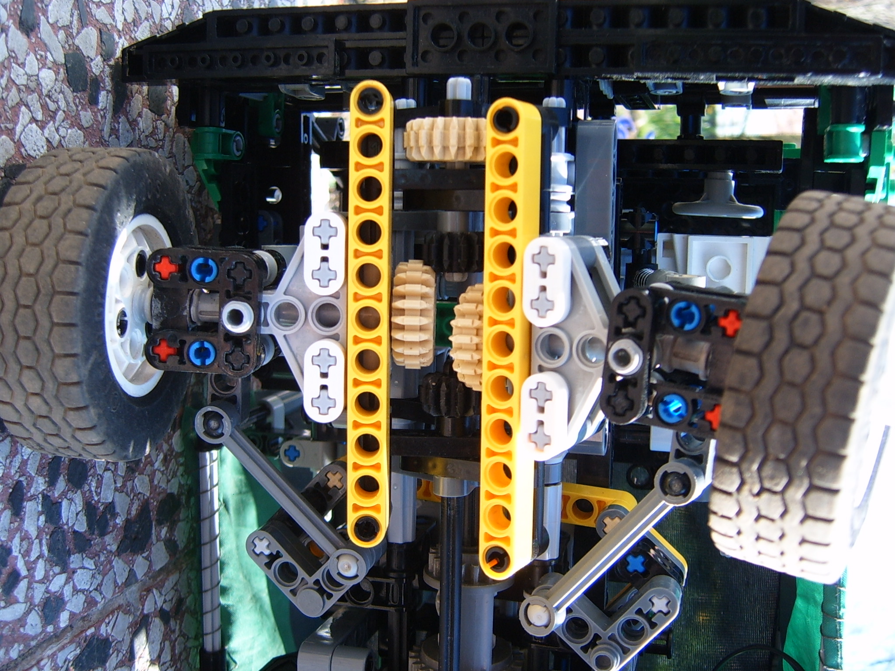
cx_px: 448
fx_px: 982
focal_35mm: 38
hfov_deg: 49.0
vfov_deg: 37.7
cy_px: 336
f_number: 2.8
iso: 63
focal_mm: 5.8
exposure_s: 1/125
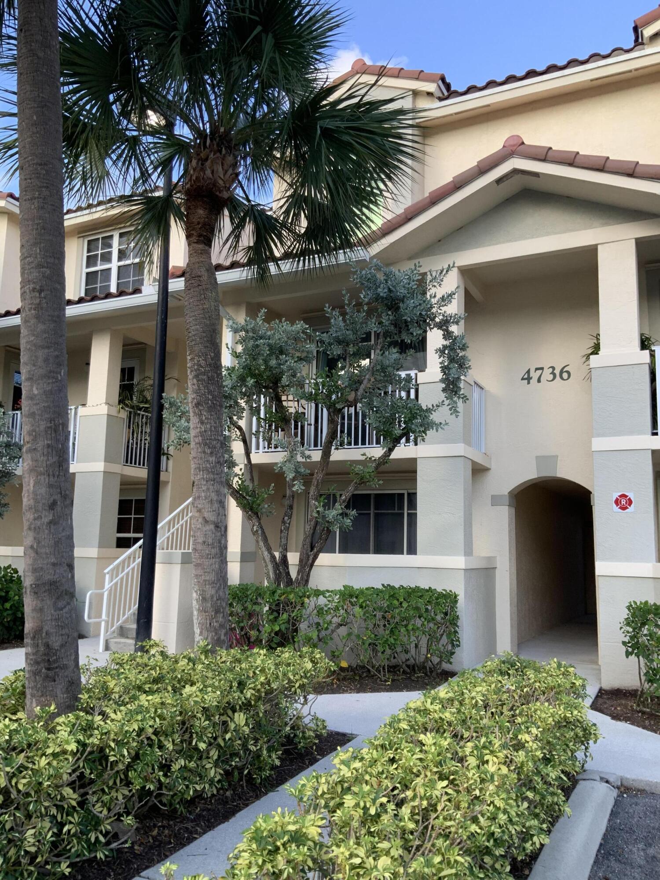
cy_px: 440
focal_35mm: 29
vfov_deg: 61.7
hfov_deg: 48.2
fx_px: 737
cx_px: 330
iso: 16
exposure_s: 1/225
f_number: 1.8
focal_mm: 3
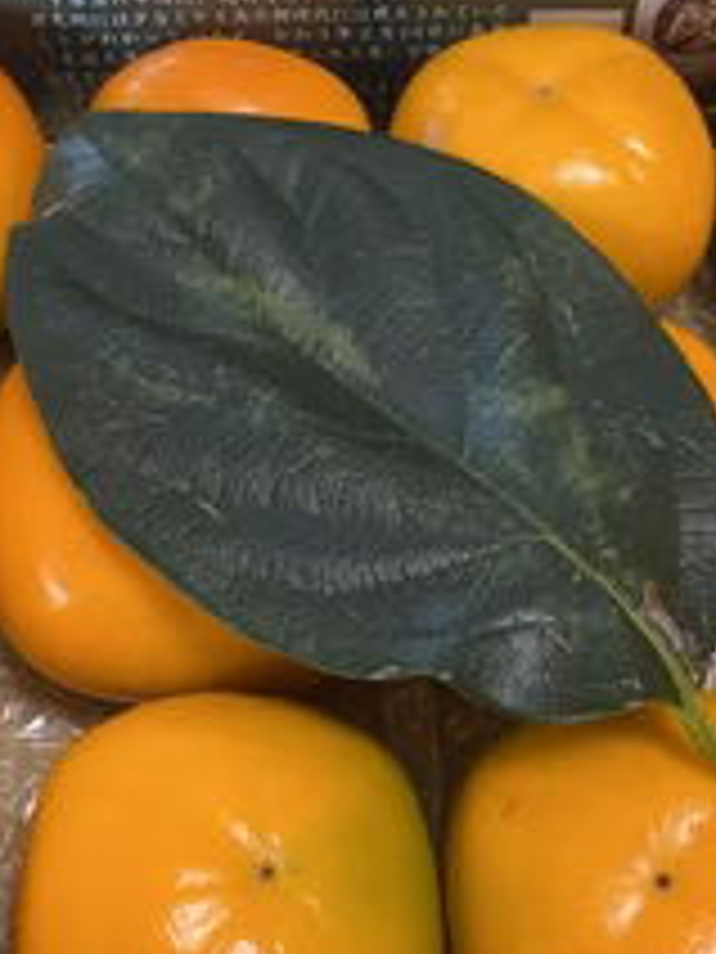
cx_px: 392
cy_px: 428
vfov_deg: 38.9
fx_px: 1351
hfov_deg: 29.7
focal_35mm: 49
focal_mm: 4.25
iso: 200
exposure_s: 1/59
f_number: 1.8
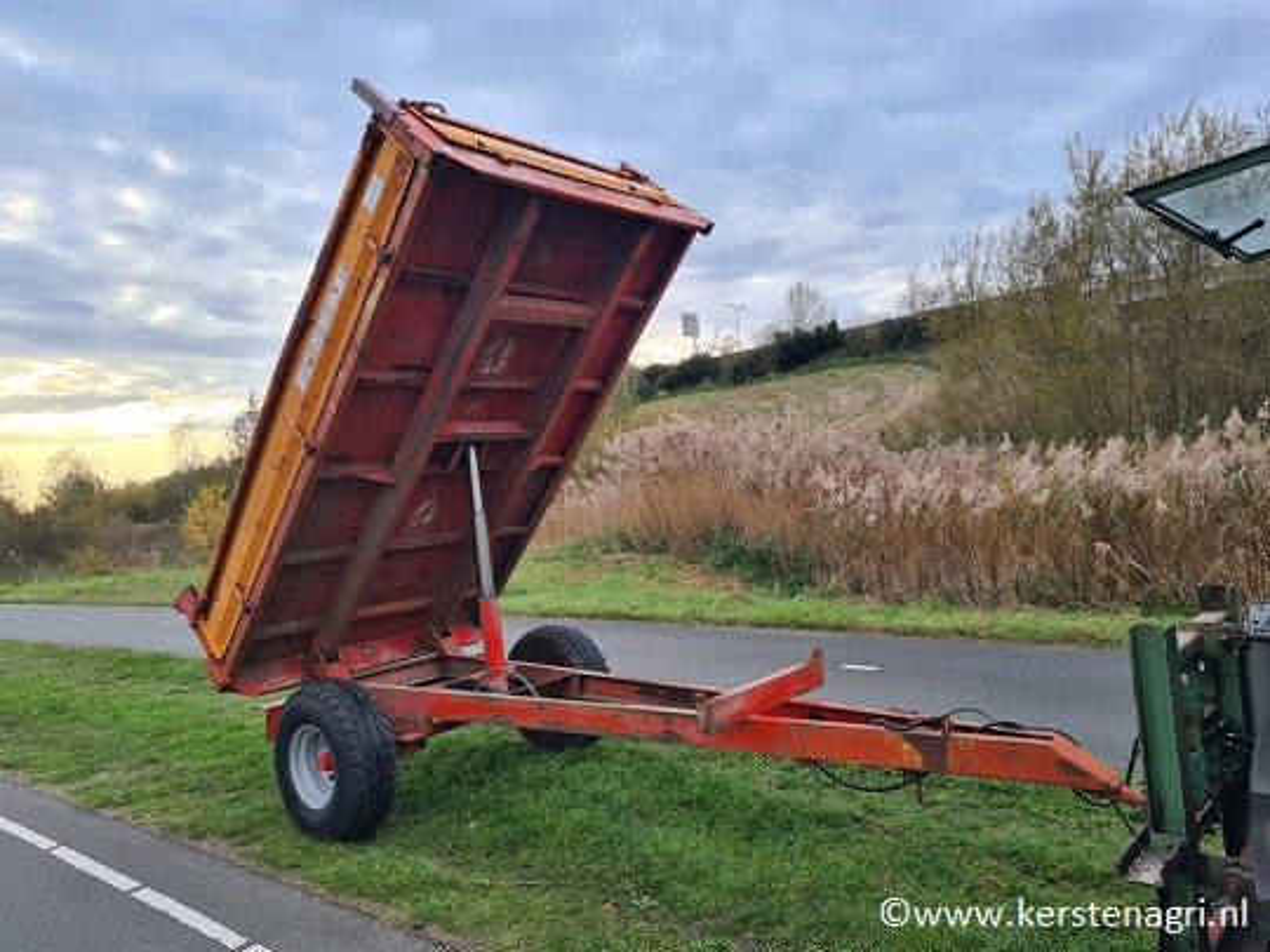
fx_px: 954
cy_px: 476
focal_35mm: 26
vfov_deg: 53.1
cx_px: 635
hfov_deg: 67.3
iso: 50
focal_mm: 5.4
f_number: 1.8
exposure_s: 1/289
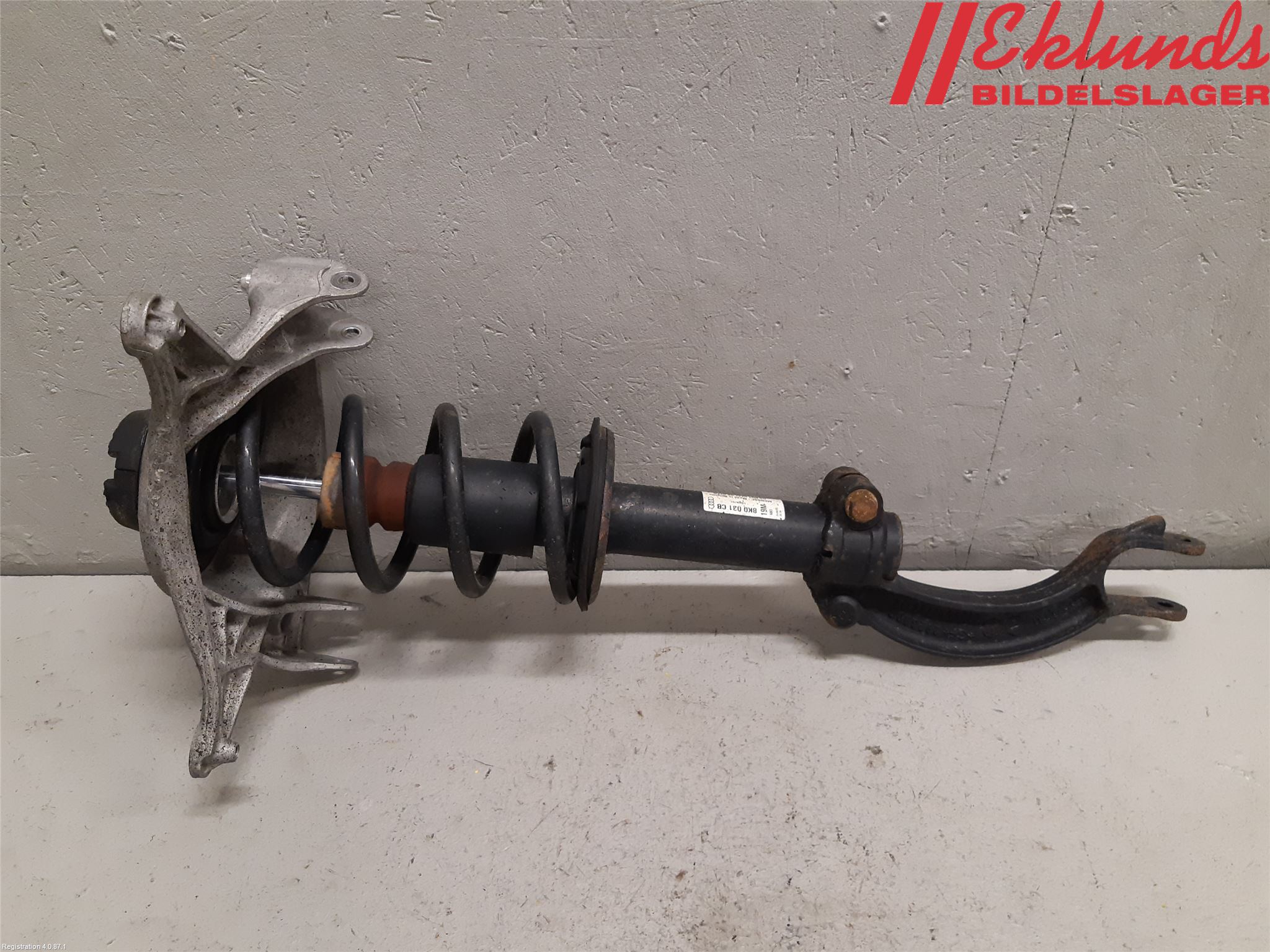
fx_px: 954
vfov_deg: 53.1
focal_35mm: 26
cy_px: 476
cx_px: 635
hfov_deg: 67.3
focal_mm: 3.93
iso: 160
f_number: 1.7
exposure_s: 1/50
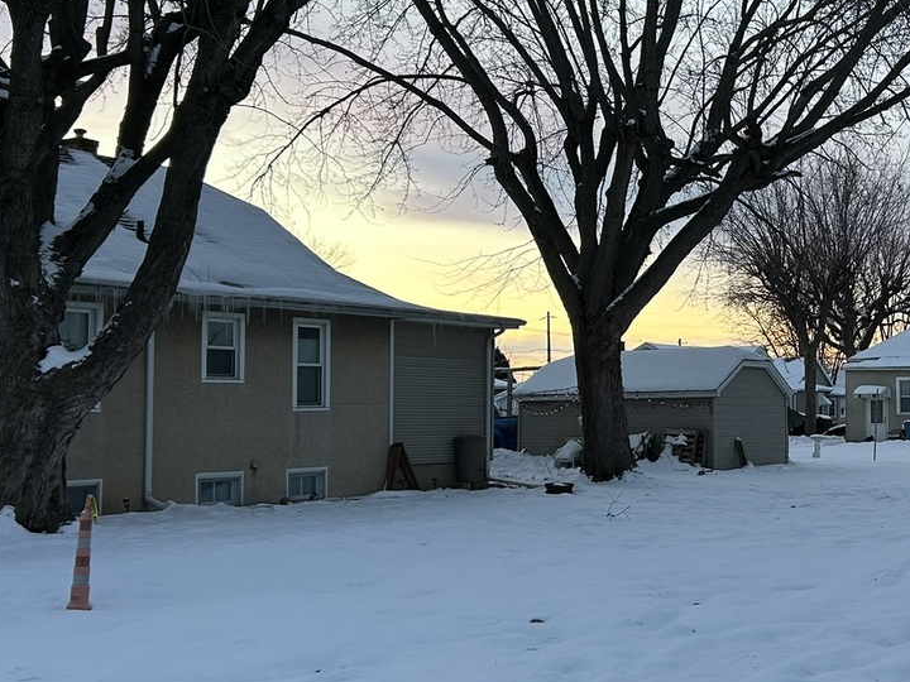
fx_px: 1367
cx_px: 780
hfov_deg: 35.1
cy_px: 321
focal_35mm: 52
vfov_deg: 28.0
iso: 80
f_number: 1.5
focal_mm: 5.7
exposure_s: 1/121
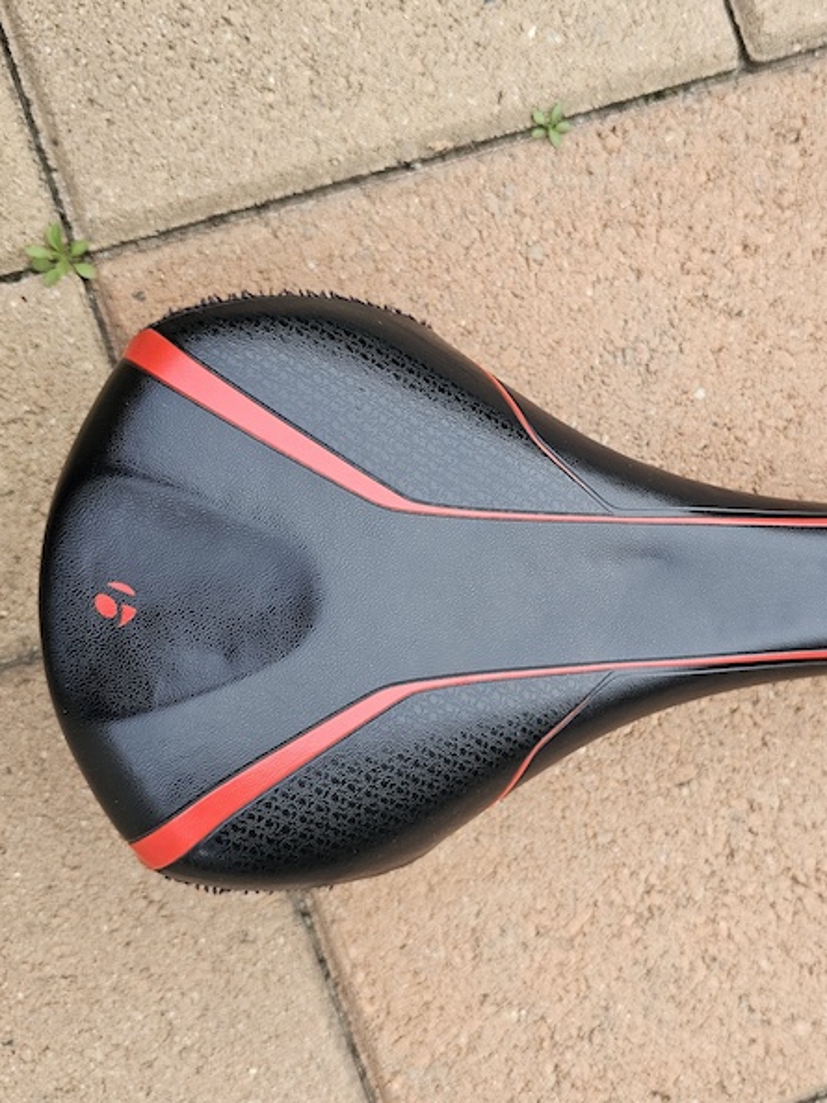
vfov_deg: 58.4
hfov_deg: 44.6
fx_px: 988
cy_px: 548
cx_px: 561
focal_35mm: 31
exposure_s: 1/207
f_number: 1.7
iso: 160
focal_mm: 6.3
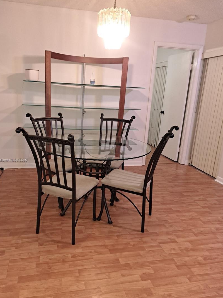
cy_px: 160
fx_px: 232
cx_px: 101
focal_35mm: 27
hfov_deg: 51.3
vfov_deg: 65.2
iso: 400
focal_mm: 5.23
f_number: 1.8
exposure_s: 1/30
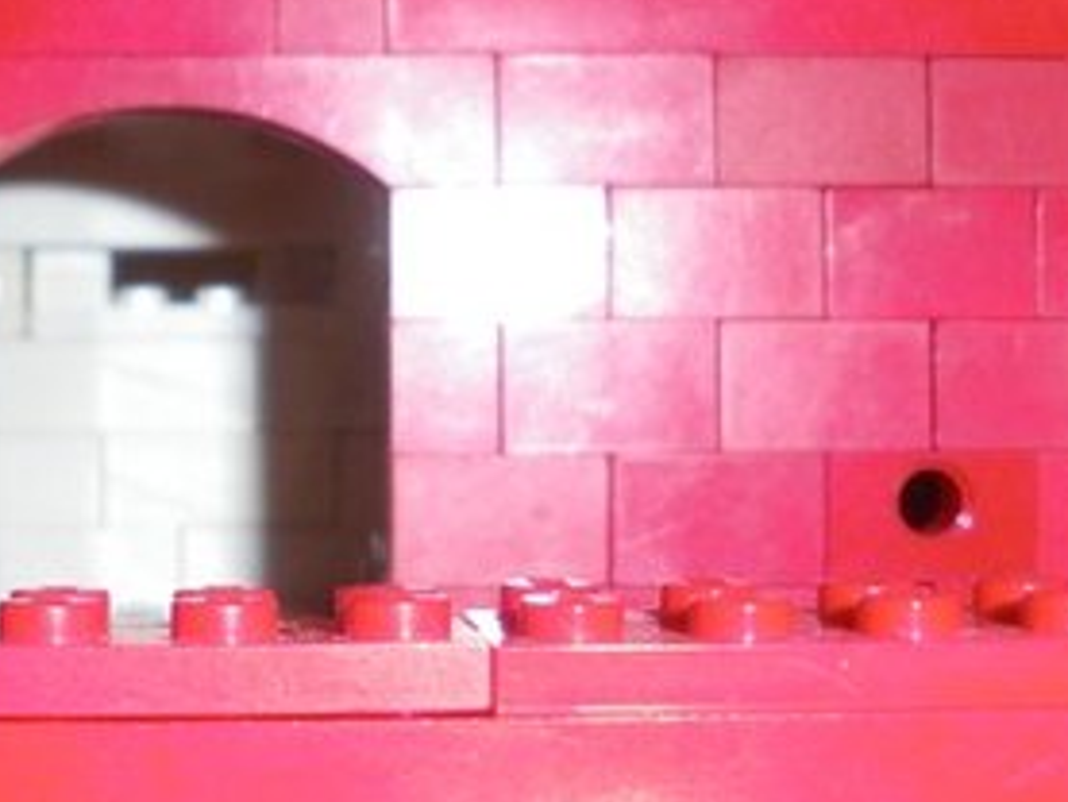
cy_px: 405
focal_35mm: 83
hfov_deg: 23.2
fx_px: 2562
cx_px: 199
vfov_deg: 17.8
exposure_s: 1/50
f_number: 5.4
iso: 200
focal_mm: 6.3
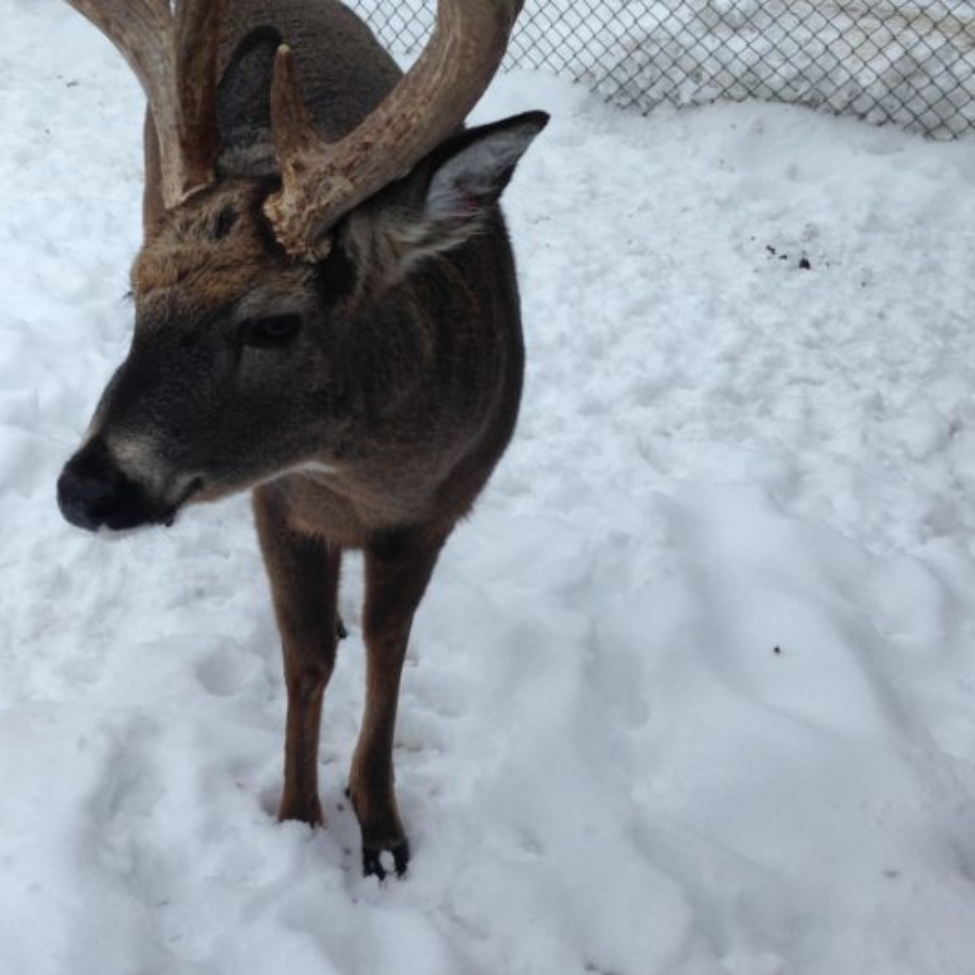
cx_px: 304
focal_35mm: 56
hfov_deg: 30.3
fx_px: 1785
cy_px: 380
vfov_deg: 30.5
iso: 50
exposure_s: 1/516
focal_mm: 4.12
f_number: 2.4
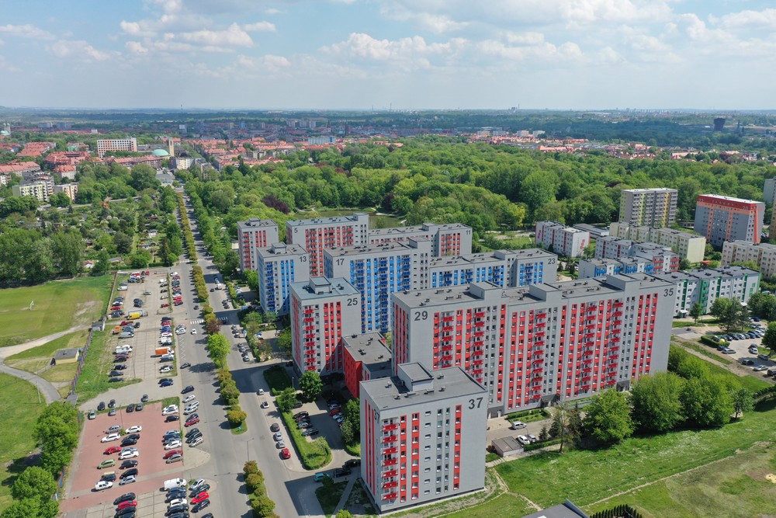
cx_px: 388
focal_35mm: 28
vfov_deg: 46.4
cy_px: 259
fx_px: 604
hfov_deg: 65.5
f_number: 5.6
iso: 100
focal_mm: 10.26
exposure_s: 1/500
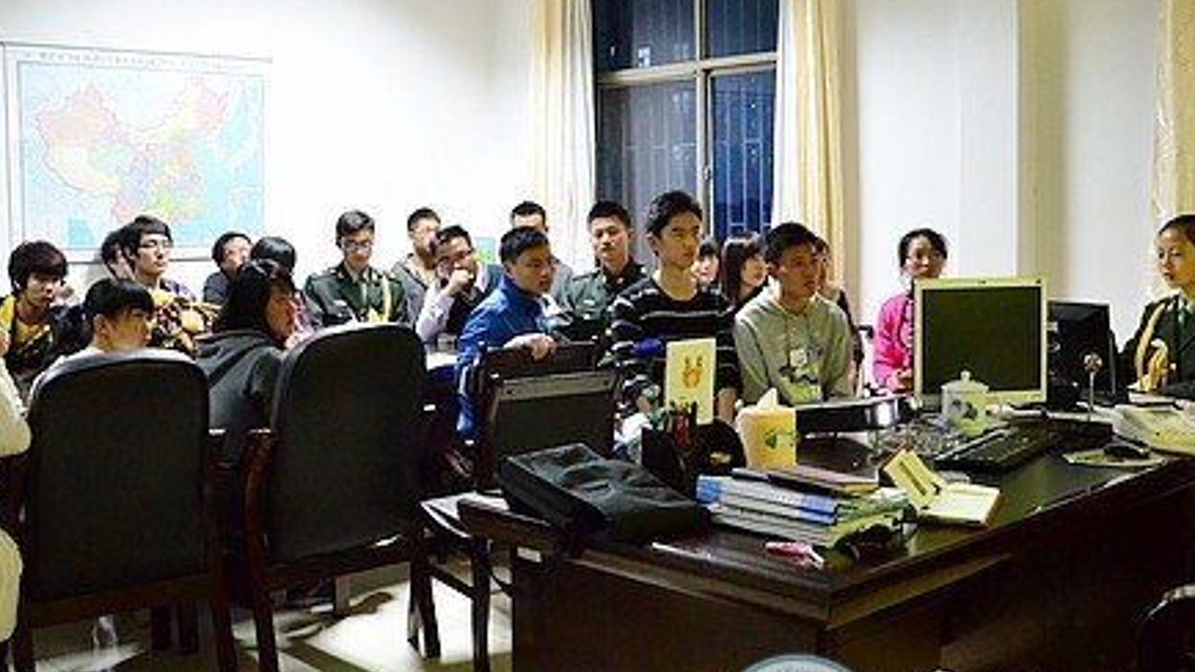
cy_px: 332
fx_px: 1236
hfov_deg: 51.2
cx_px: 460
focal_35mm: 39
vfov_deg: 30.4
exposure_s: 1/30
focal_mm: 18
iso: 3200
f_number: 3.5
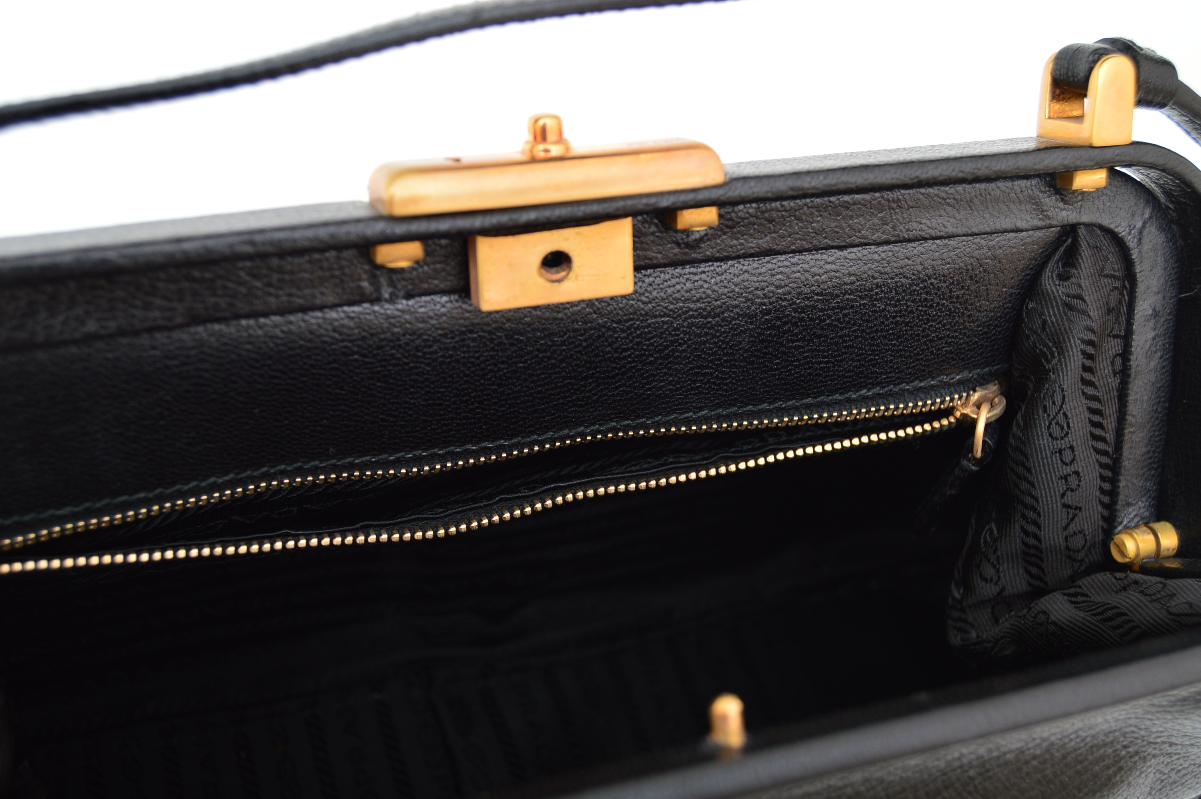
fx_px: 1550
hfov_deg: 42.4
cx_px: 600
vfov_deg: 28.9
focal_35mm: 46
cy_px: 400
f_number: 5.6
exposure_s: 1/200
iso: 200
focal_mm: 31
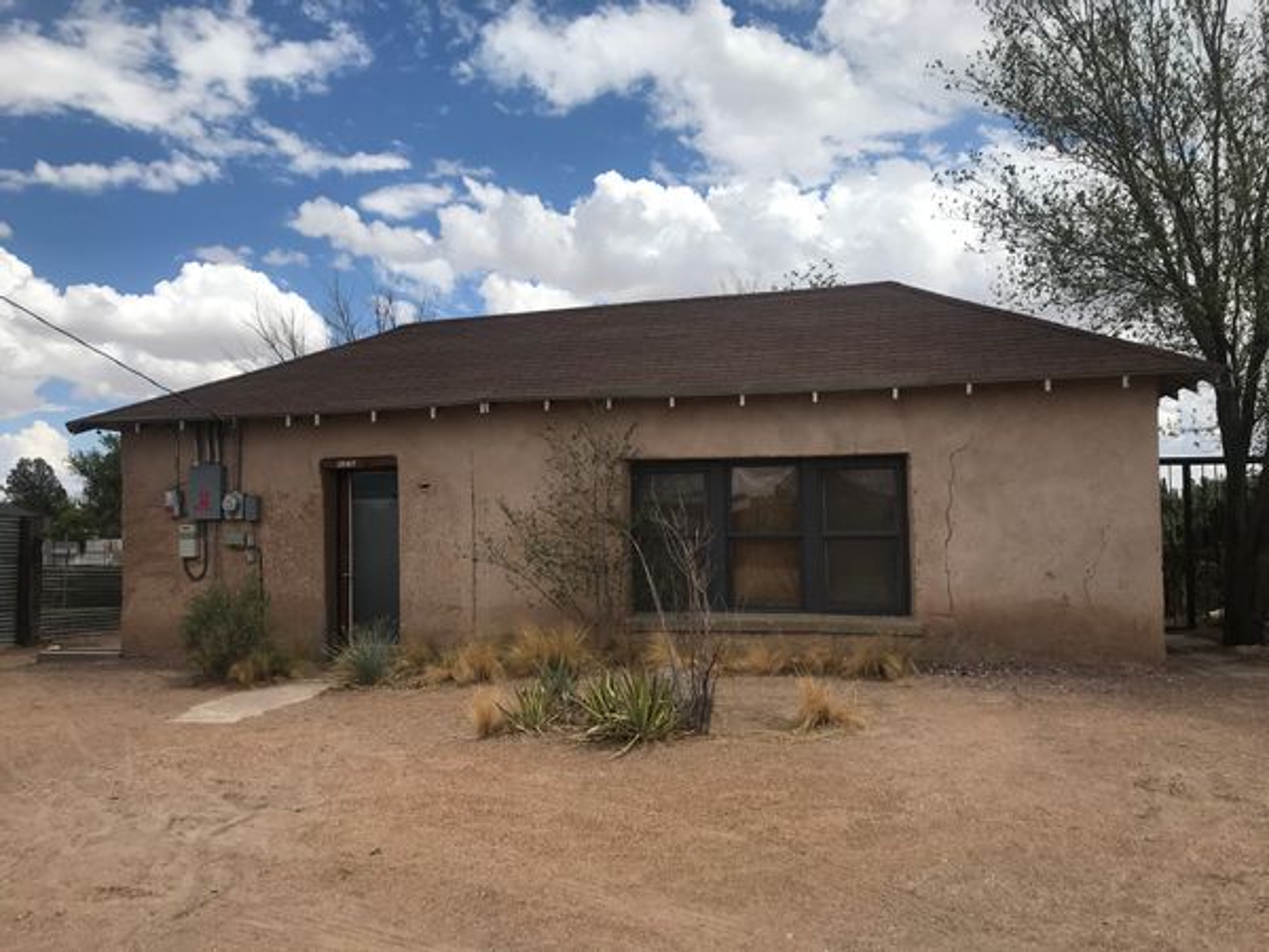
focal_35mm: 28
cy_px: 476
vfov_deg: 49.7
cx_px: 634
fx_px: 1026
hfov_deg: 63.4
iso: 20
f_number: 1.8
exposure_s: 1/3690
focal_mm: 3.99
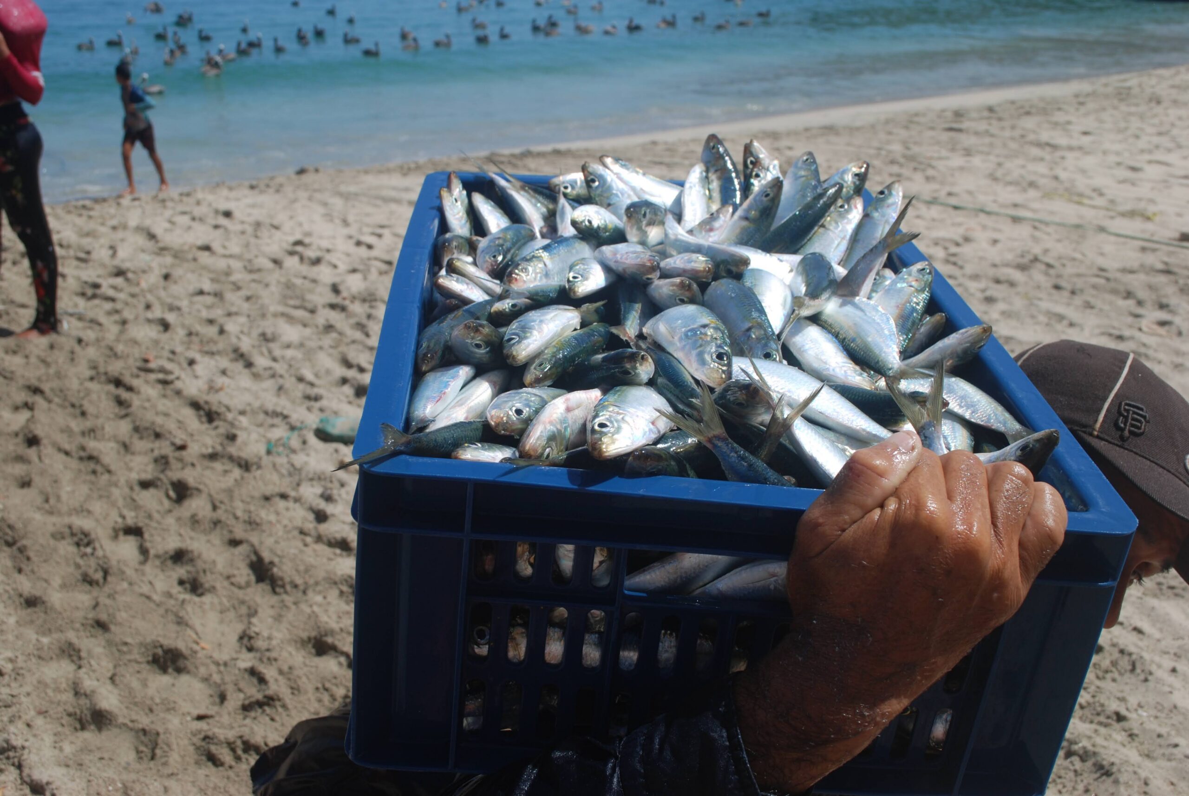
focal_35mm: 39
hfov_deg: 49.5
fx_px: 1290
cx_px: 594
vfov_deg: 34.3
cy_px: 398
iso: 100
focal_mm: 26
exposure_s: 1/250
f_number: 8
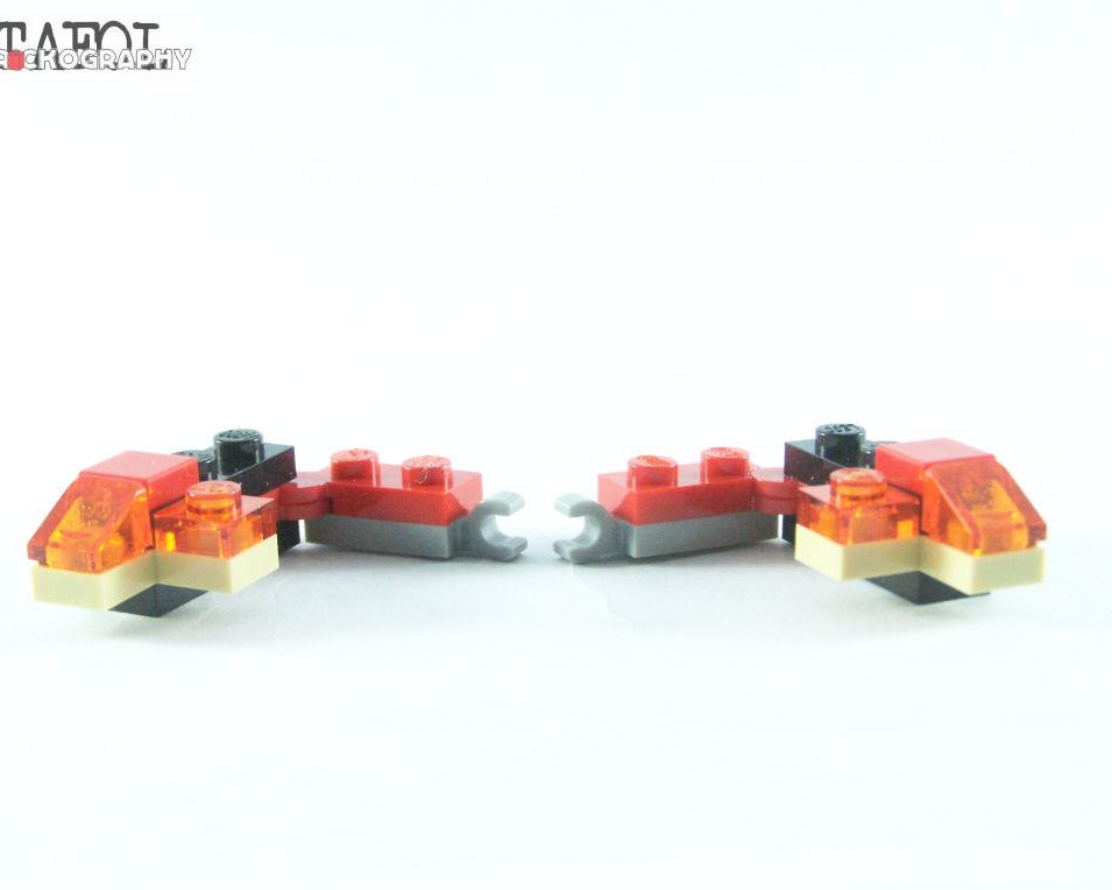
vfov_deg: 22.8
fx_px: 2205
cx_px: 551
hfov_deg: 28.3
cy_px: 445
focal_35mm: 67
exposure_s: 1/60
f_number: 4
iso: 400
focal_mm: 10.7
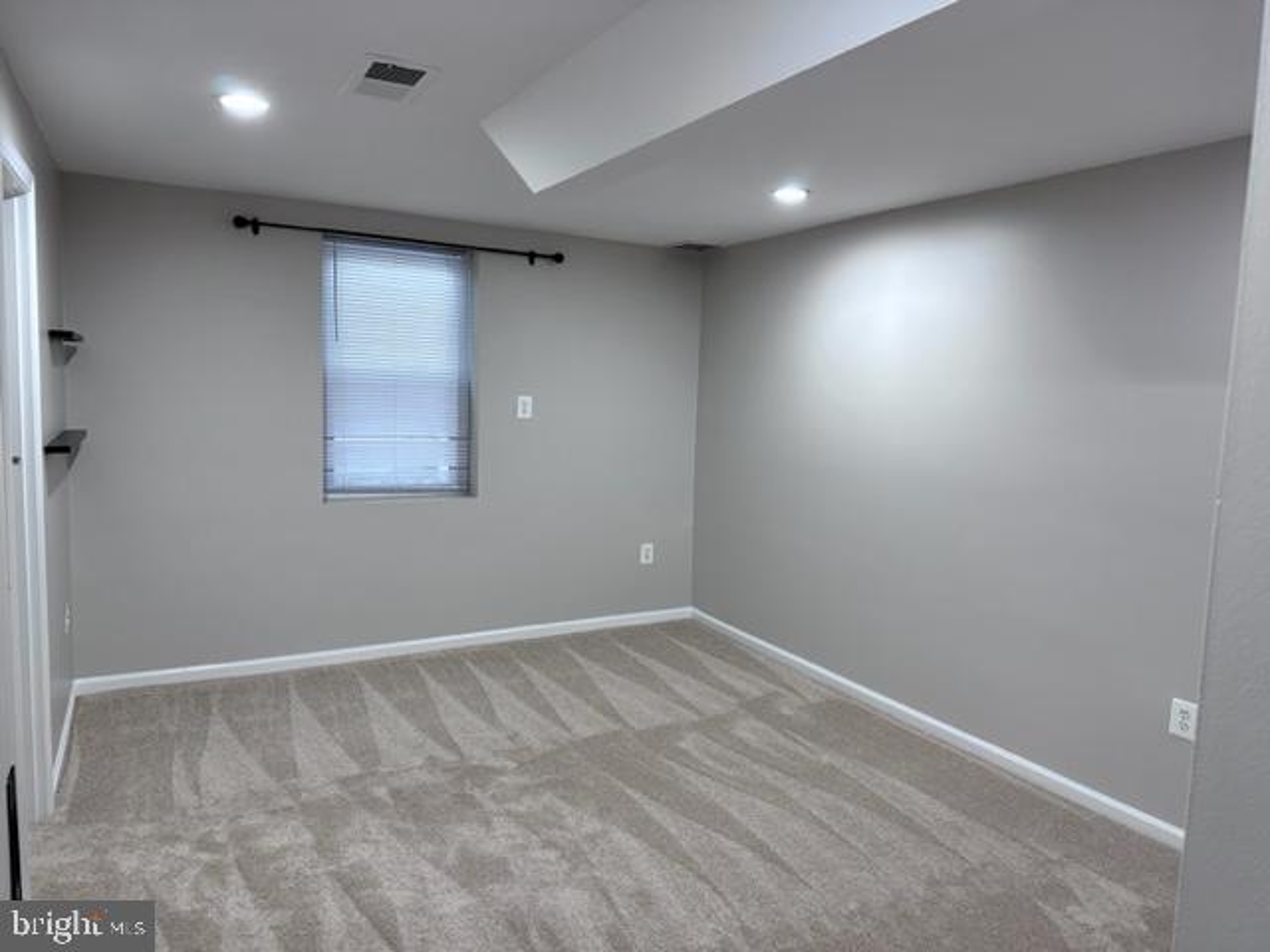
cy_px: 476
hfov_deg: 71.6
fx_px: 881
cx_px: 635
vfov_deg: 56.8
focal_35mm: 24
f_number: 1.78
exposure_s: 1/60
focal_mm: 6.86
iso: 200
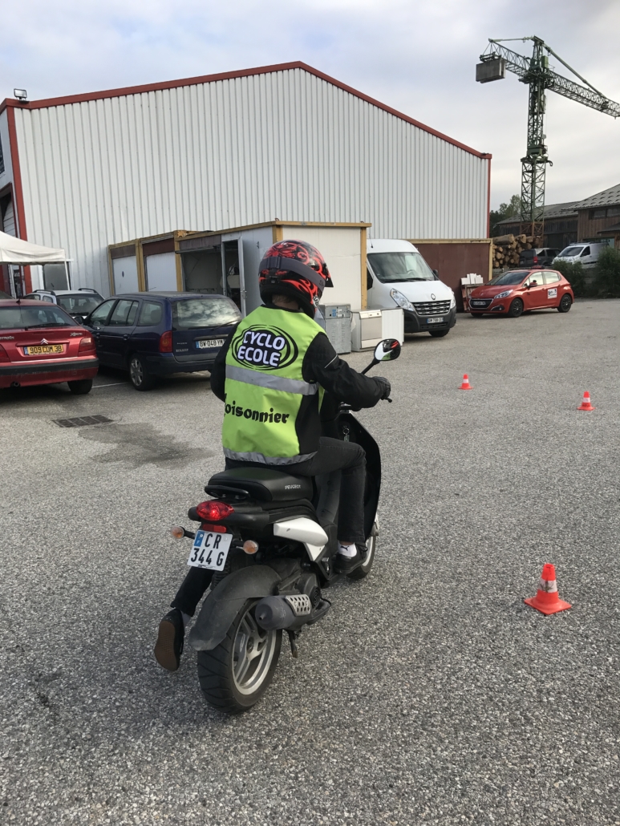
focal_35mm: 28
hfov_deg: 49.8
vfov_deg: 63.4
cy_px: 413
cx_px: 310
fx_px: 668
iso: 20
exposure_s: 1/818
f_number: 1.8
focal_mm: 3.99
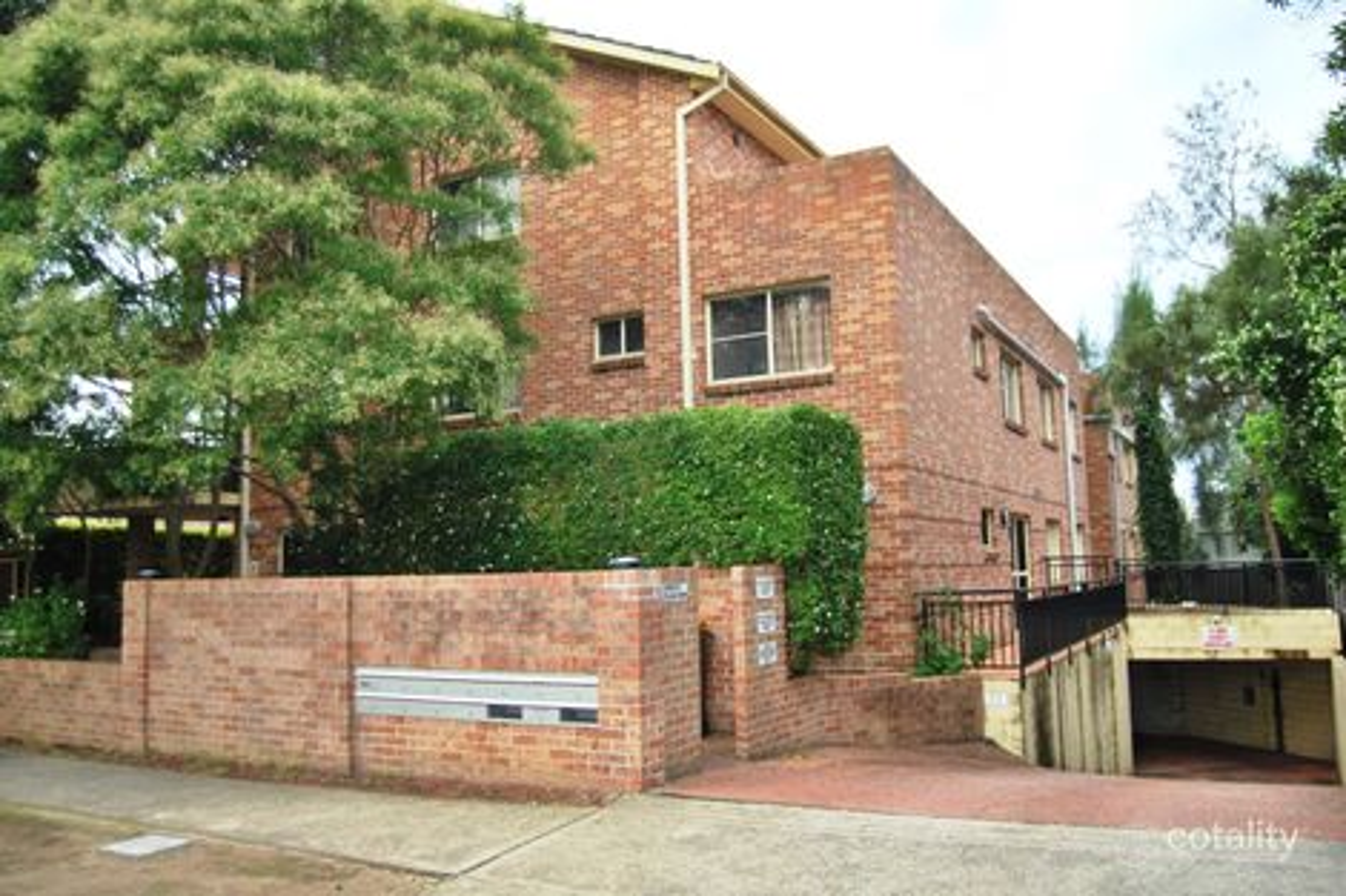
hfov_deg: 64.6
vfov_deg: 45.6
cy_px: 448
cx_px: 673
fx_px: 1065
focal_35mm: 28
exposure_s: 1/200
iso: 100
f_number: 3.5
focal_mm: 19
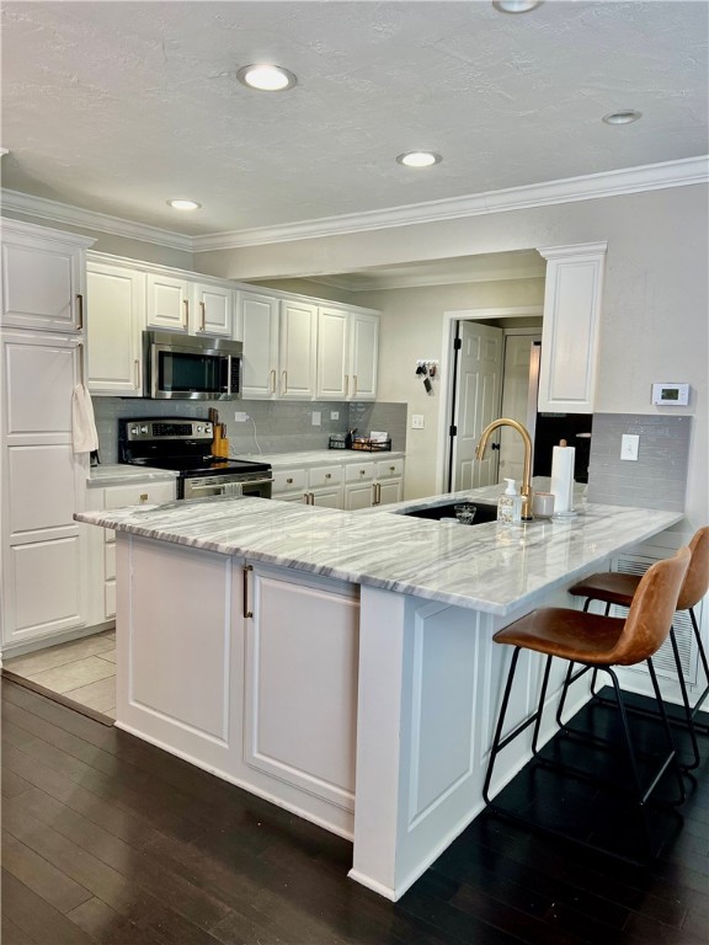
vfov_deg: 67.3
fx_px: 710
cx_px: 354
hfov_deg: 53.1
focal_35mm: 26
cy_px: 472
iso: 100
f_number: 1.5
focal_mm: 5.7
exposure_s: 1/120
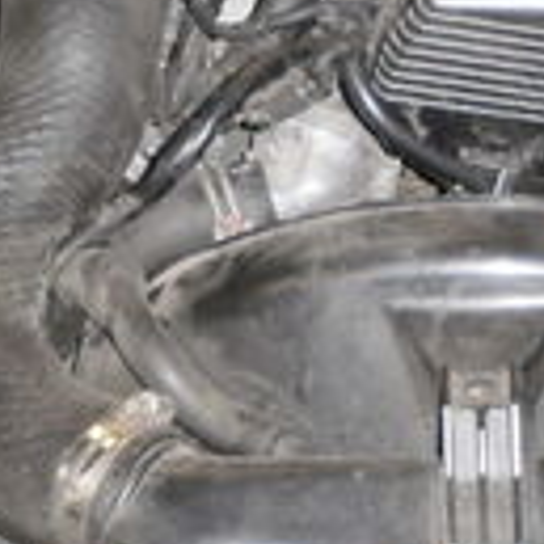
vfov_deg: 15.2
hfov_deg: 15.1
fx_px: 2027
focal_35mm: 114
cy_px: 135
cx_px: 514
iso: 160
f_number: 2.6
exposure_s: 1/25
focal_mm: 4.65
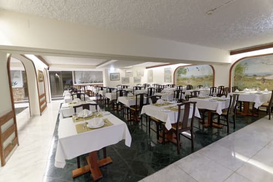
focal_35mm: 15
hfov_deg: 100.5
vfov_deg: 77.2
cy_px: 91
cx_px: 136
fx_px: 114
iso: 100
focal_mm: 10
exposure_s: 1/6
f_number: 3.5
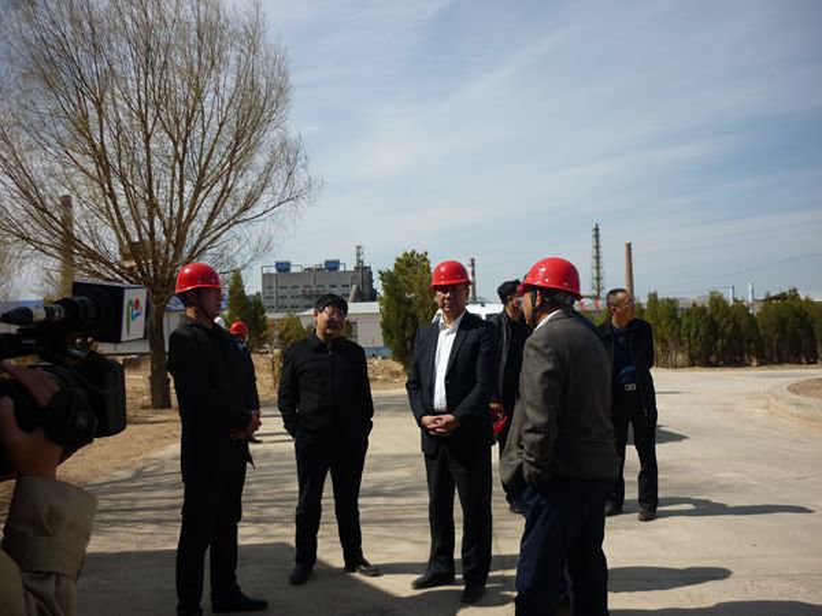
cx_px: 411
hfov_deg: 55.4
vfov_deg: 42.9
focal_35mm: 33
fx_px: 784
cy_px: 308
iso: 80
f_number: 8
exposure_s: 1/250
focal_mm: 5.5
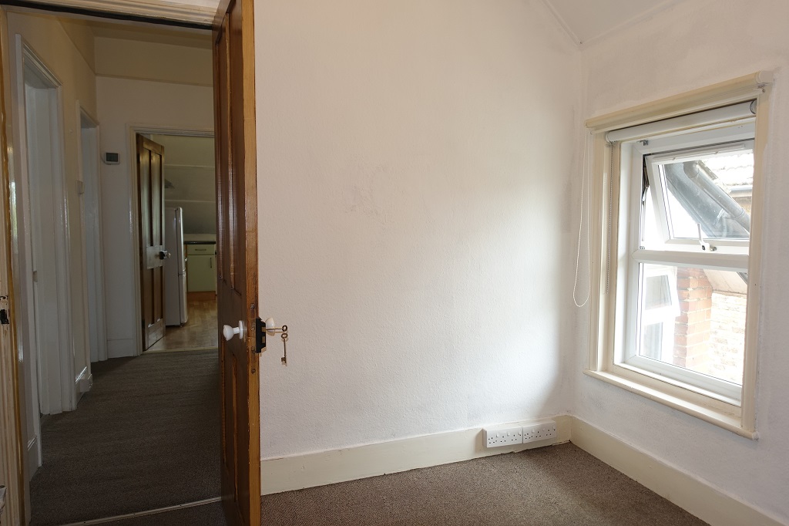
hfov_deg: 73.8
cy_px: 263
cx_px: 394
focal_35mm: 24
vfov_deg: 53.1
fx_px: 526
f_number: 2.8
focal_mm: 8.8
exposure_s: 1/40
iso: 125
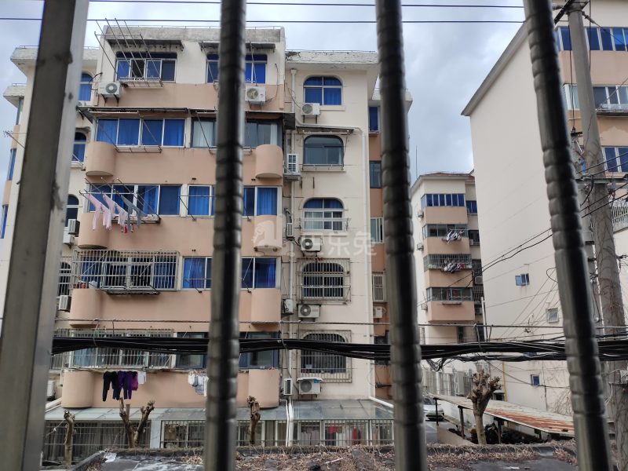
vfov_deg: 51.4
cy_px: 236
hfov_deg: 65.3
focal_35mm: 27
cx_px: 314
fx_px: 490
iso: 50
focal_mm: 4.05
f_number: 1.78
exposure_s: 1/1149
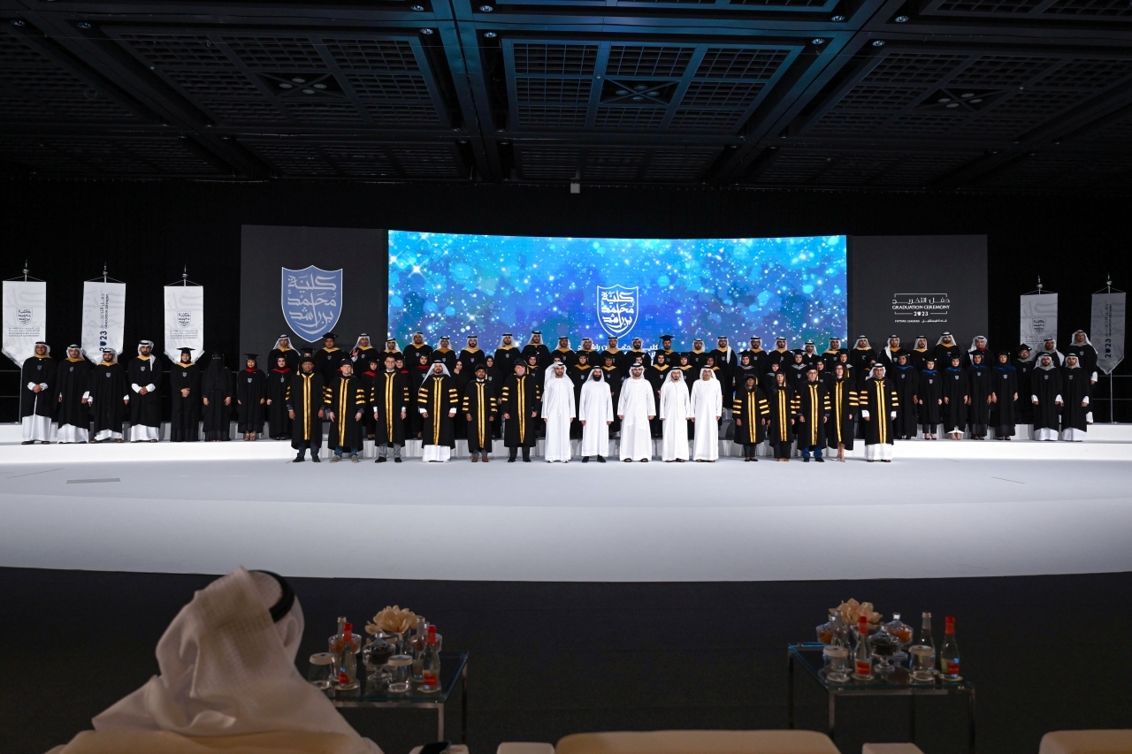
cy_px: 377
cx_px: 566
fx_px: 849
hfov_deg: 67.4
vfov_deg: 47.9
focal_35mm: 27
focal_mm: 27
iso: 1250
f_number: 3.5
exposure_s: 1/250
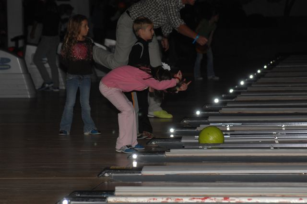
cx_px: 154
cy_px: 102
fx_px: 1852
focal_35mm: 218
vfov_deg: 6.3
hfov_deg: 9.5
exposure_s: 1/125
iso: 400
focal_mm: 145
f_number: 5.3
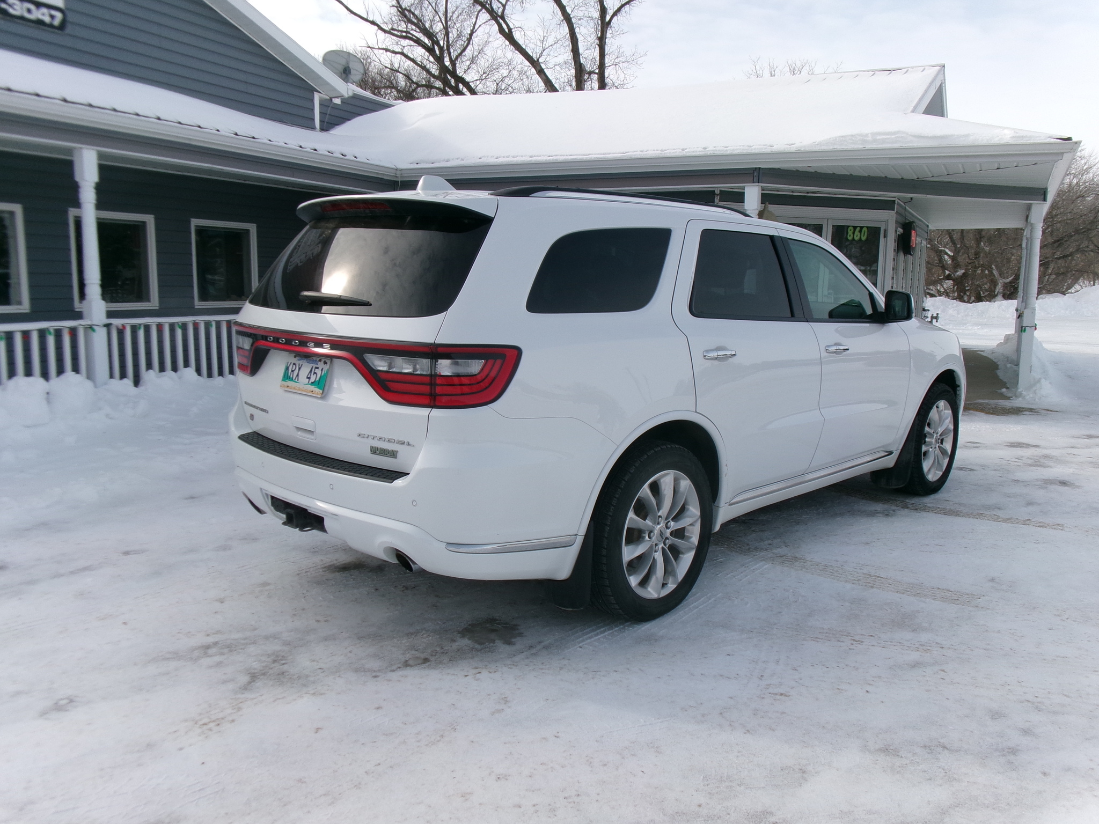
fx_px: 889
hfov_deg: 63.4
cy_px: 412
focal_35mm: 28
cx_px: 550
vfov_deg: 49.7
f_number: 10.8
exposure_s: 1/200
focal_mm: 5.1
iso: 100
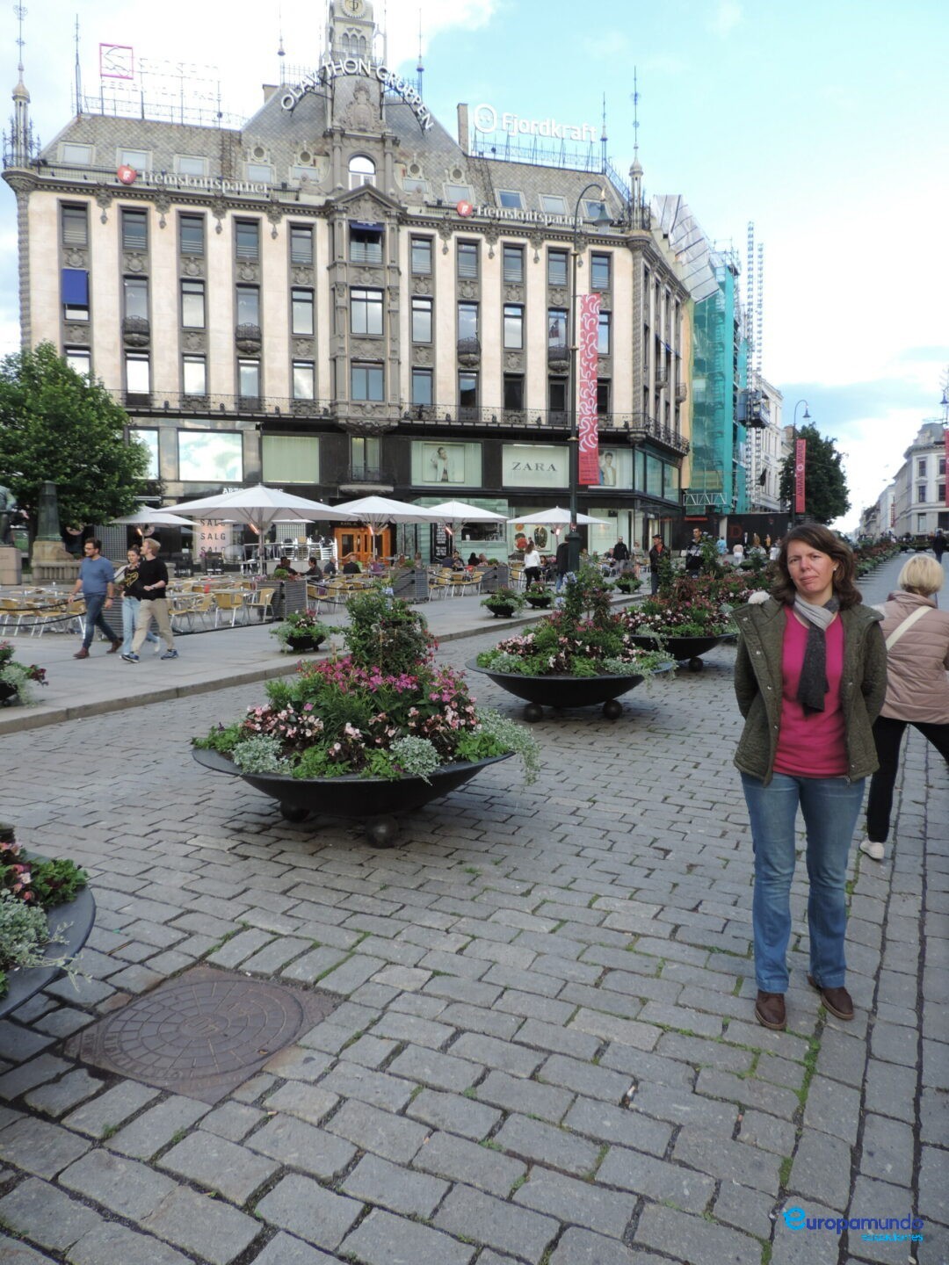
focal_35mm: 24
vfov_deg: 71.6
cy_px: 632
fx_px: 877
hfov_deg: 56.8
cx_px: 474
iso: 80
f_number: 3
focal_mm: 4.3
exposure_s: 1/100
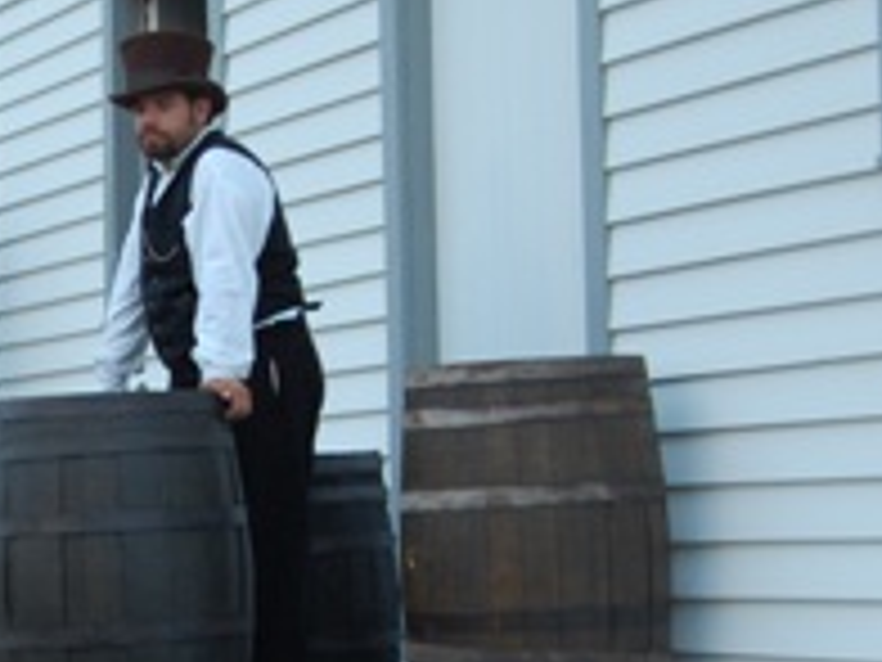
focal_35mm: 123
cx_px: -61
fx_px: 3142
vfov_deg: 12.0
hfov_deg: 15.6
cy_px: 513
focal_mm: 31
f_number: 4.5
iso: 400
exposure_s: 1/50
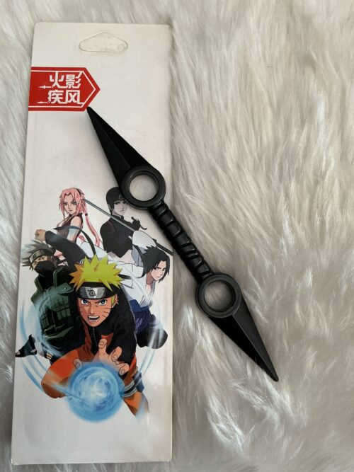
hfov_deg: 48.2
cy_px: 236
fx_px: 396
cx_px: 177
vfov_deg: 61.7
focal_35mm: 29
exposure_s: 1/50
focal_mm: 3
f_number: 1.8
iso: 100
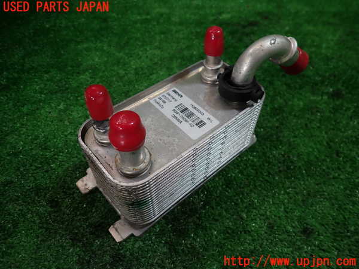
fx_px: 259
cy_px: 134
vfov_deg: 54.9
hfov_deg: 69.4
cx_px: 180
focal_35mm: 25
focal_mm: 4.5
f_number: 2
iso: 100
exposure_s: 1/60
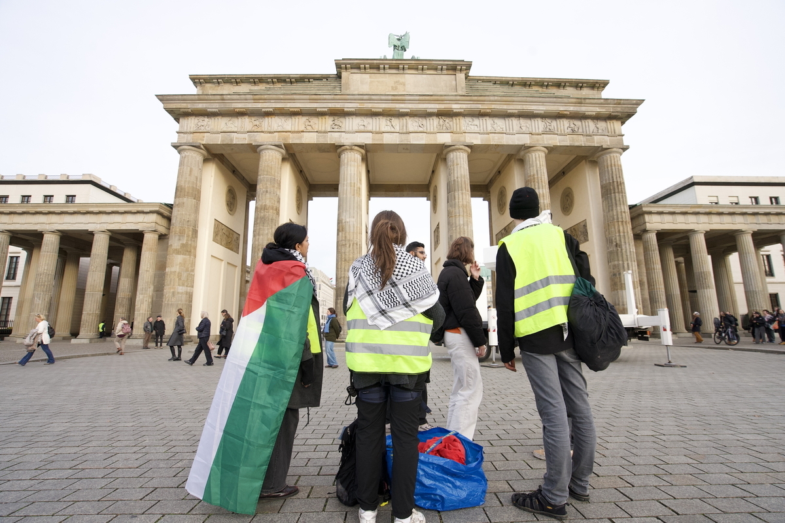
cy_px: 262
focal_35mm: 16
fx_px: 349
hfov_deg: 96.7
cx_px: 392
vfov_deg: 73.7
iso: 1250
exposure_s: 1/500
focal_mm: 16
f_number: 7.1
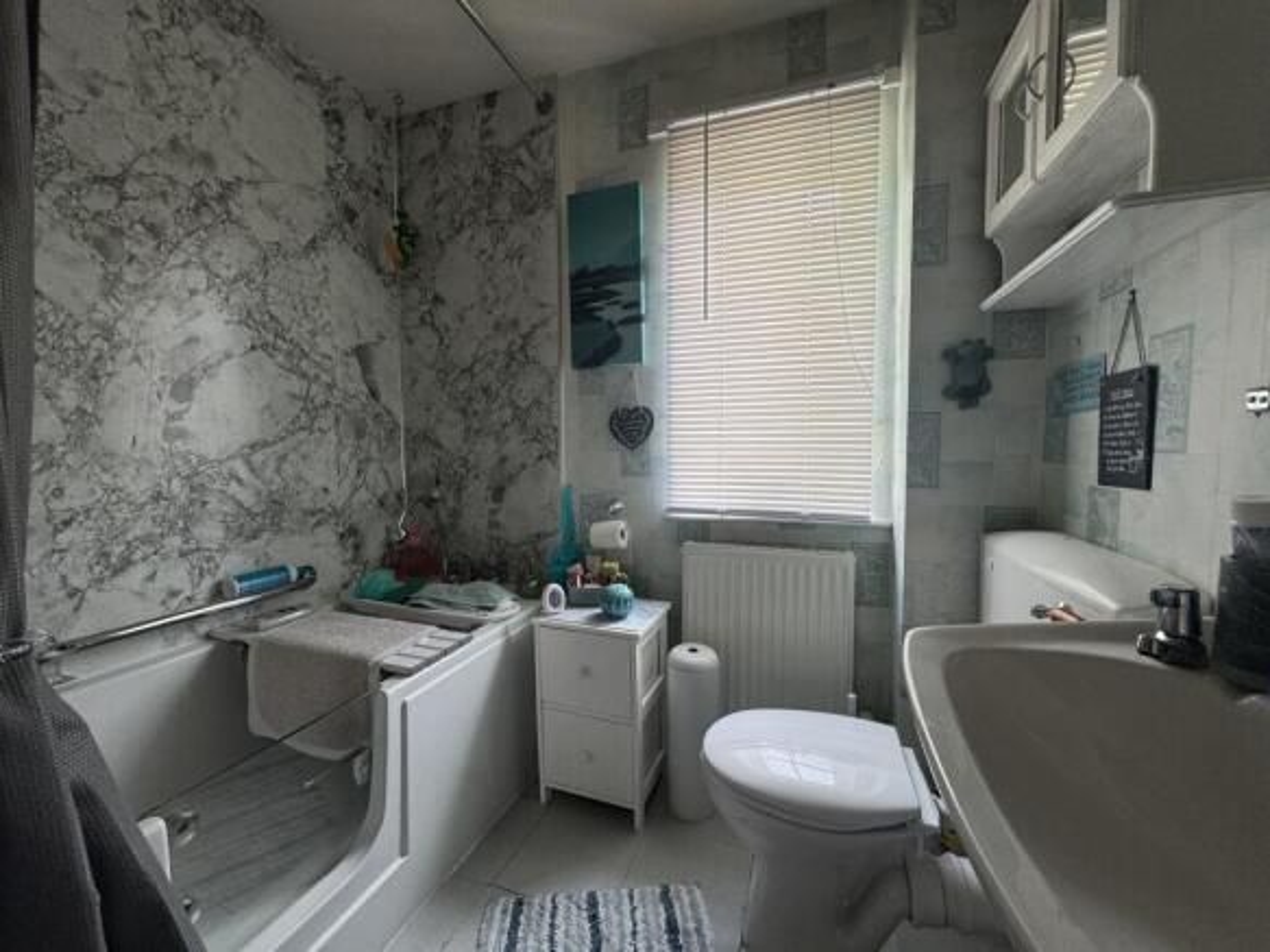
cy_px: 476
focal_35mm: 14
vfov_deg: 85.7
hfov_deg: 102.1
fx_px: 514
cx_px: 635
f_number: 2.2
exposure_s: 1/99
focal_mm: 2.22
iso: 125
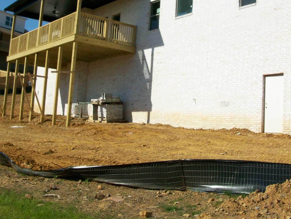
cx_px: 162
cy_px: 77
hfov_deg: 38.9
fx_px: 412
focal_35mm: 49
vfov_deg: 29.5
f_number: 5.5
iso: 80
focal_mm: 5.7
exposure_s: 1/617
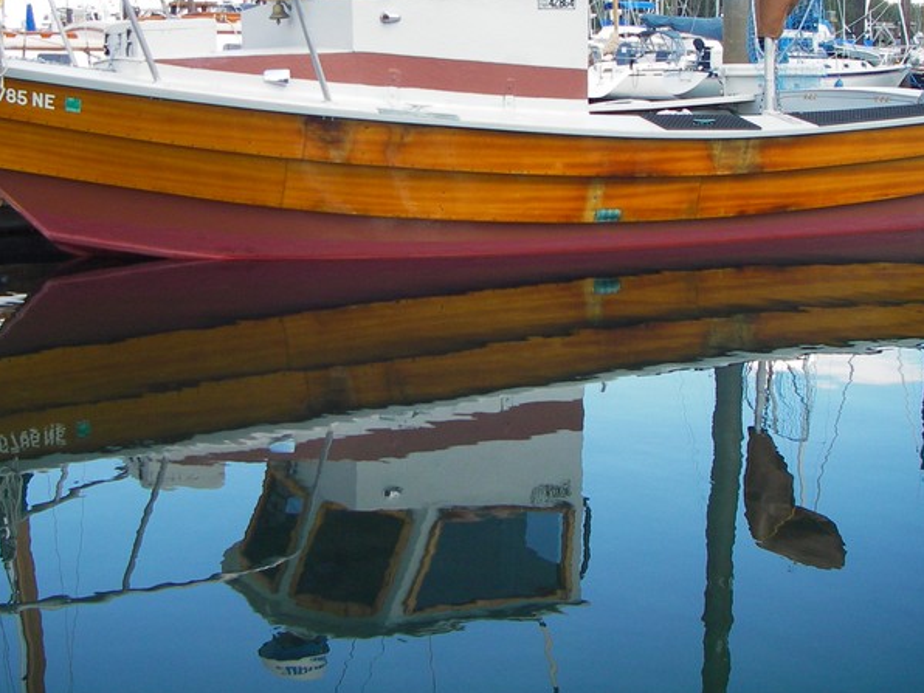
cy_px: 233
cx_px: 395
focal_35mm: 51
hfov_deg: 37.4
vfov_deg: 28.4
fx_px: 1361
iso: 50
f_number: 3.3
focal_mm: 6.3
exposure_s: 1/160
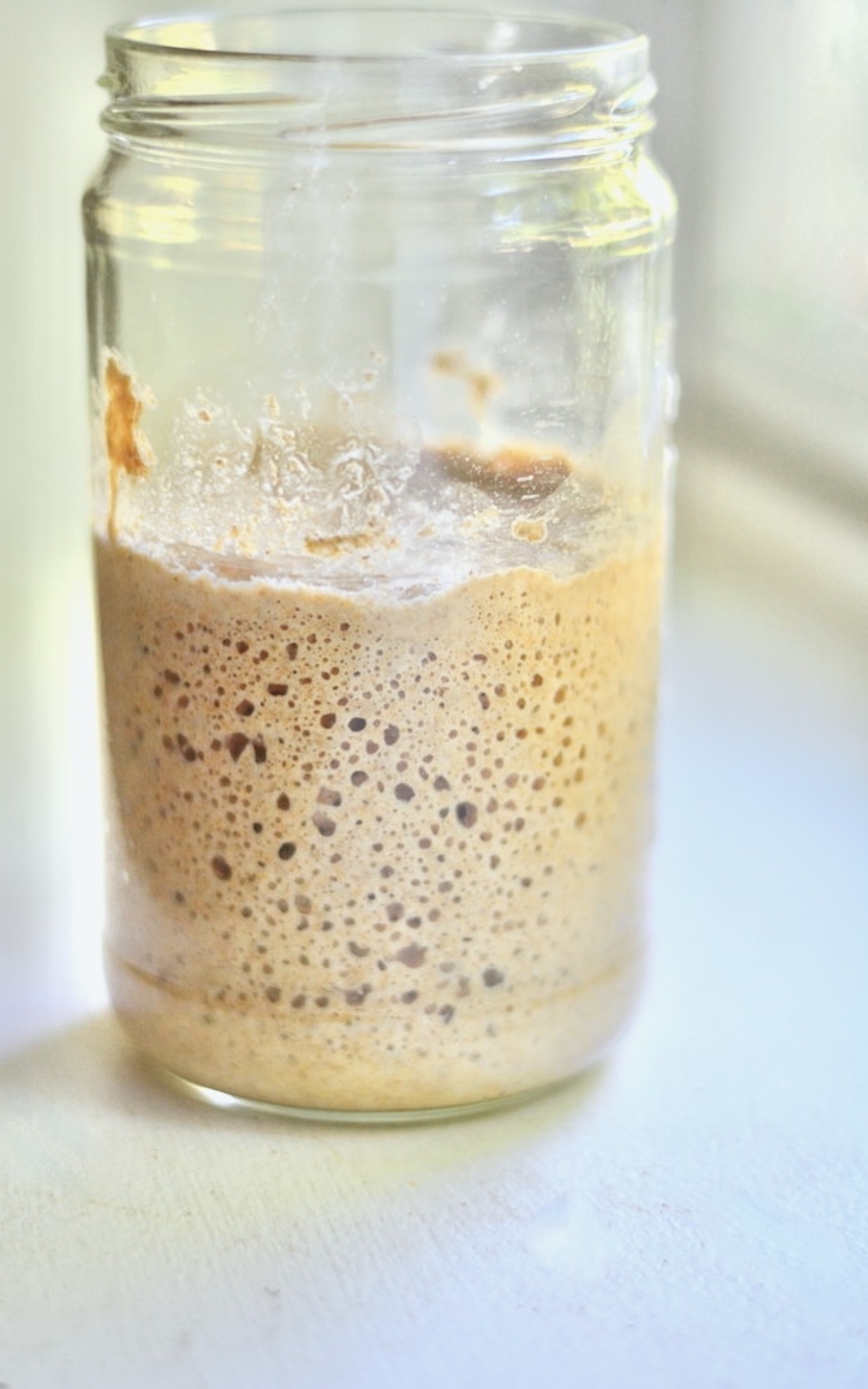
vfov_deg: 26.8
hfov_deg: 16.9
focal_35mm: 77
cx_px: 407
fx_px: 2916
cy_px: 695
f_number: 1.8
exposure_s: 1/250
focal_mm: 50
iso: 800
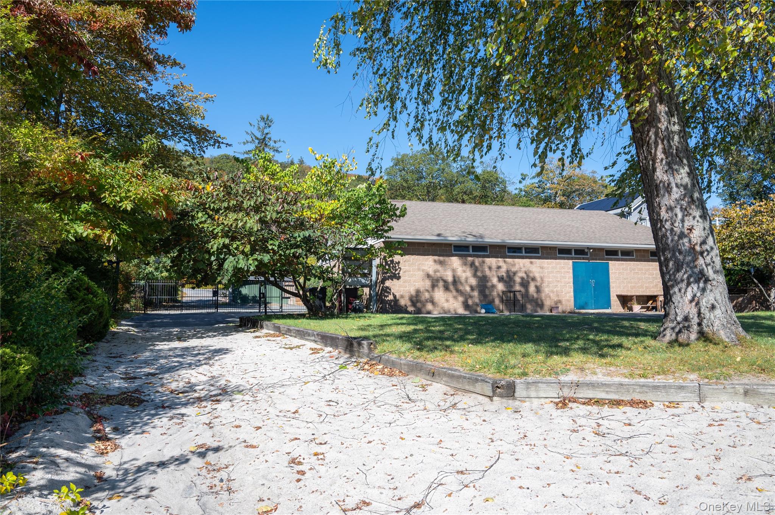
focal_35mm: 26
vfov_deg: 50.3
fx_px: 549
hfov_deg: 70.5
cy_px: 258
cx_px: 388
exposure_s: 1/250
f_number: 8
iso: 100
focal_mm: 25.5
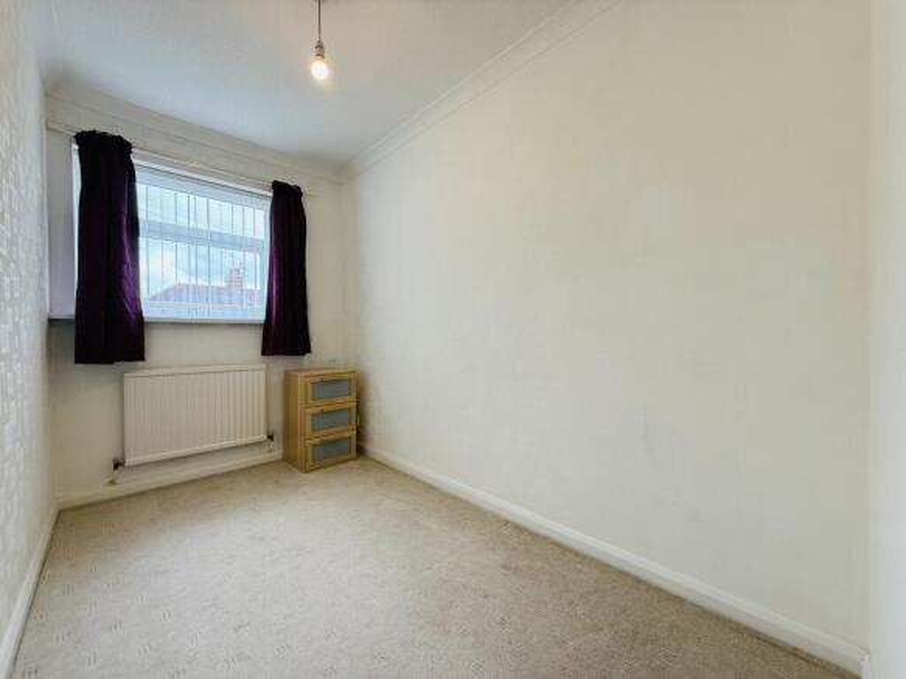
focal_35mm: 14
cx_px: 453
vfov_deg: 85.7
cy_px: 340
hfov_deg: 102.1
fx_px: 366
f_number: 2.2
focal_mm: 2.22
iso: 80
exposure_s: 1/100
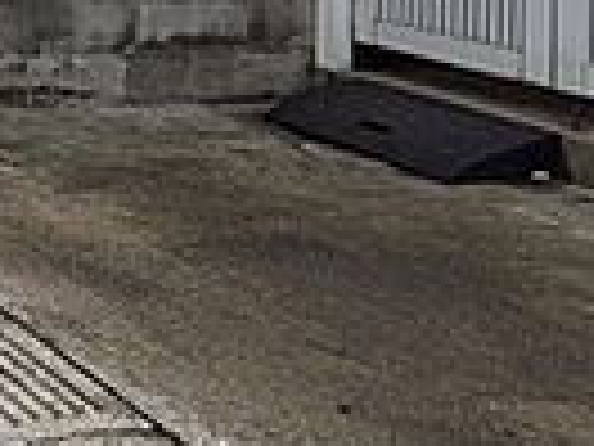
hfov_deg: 16.4
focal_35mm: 66
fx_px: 1133
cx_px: -747
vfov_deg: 19.9
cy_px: -178
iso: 46
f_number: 2.2
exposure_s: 1/2833
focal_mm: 1.83
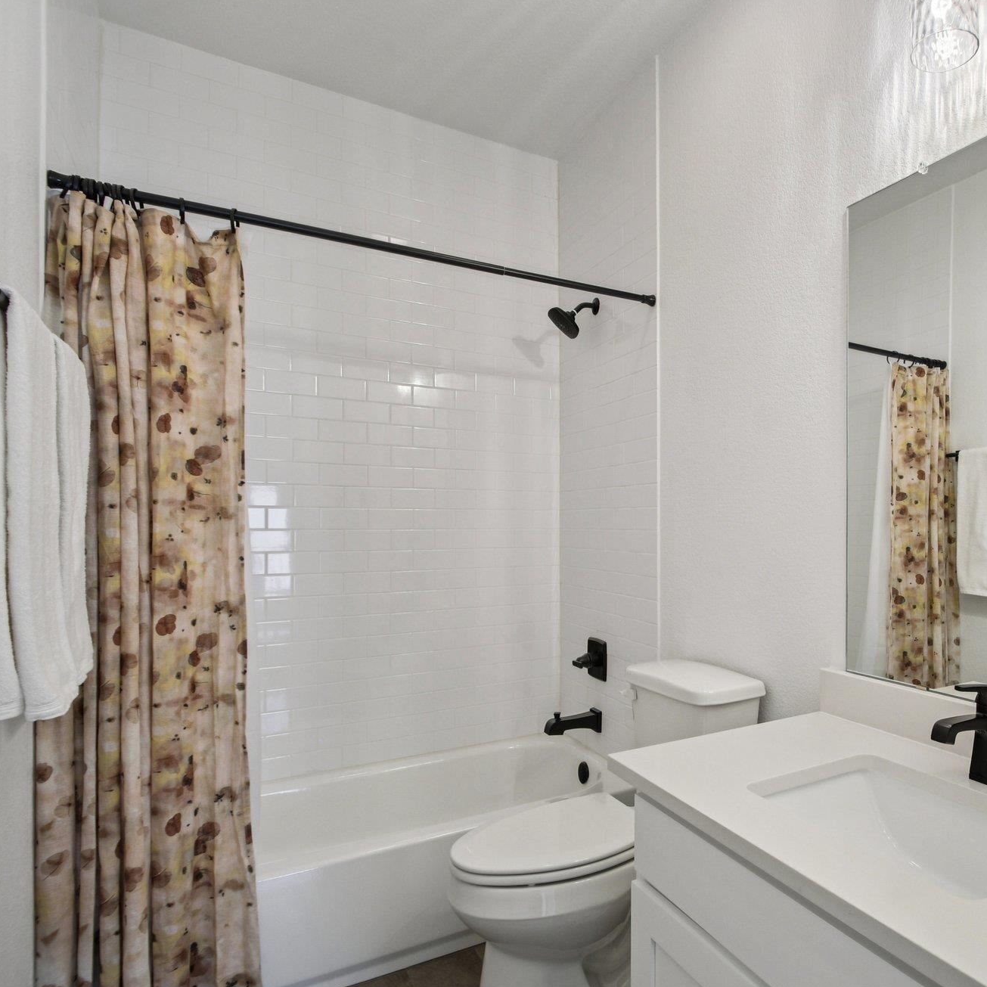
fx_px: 645
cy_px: 501
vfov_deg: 74.8
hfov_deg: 71.0
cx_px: 710
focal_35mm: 20
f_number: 8
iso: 400
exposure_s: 1/25
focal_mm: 10
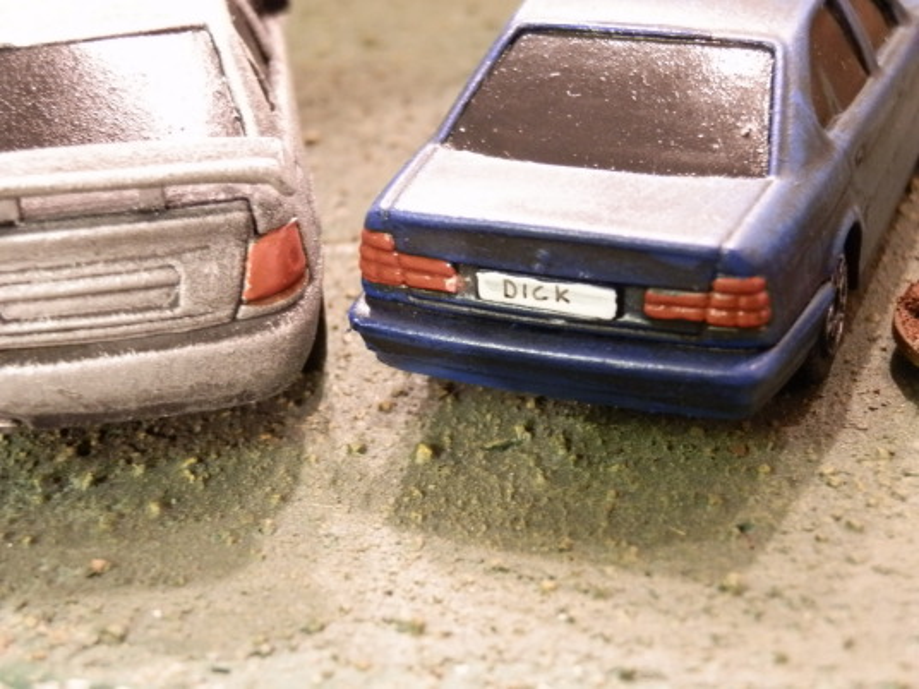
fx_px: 1619
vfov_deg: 24.0
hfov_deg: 31.7
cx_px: 460
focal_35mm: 61
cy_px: 344
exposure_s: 1/6
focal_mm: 10.99
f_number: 3.7
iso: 400
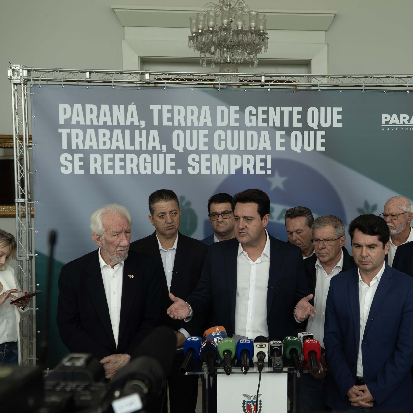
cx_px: 269
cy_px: 206
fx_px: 540
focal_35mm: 40
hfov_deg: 41.4
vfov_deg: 41.9
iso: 100
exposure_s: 1/160
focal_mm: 21
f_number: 4.5
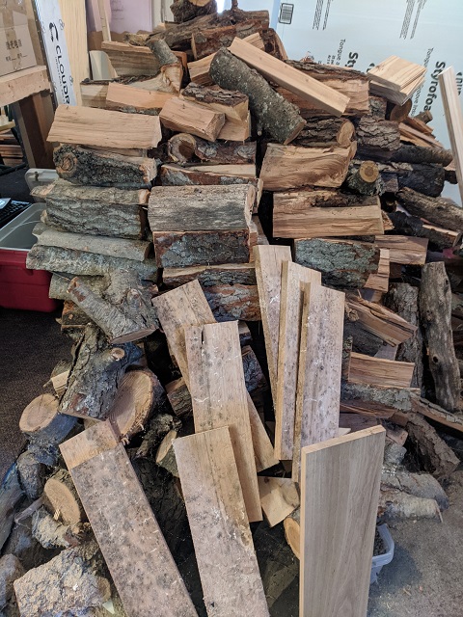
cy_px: 308
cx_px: 232
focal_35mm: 26
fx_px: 464
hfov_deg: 53.1
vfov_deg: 67.3
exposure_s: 1/30
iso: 355
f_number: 2
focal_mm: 4.67
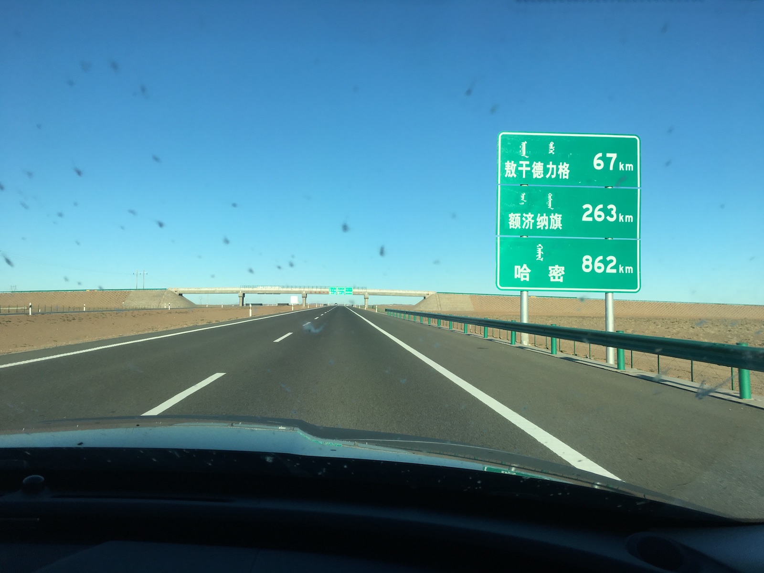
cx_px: 382
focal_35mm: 29
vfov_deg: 48.2
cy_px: 286
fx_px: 640
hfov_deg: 61.7
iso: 25
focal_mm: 4.15
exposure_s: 1/962
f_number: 2.2
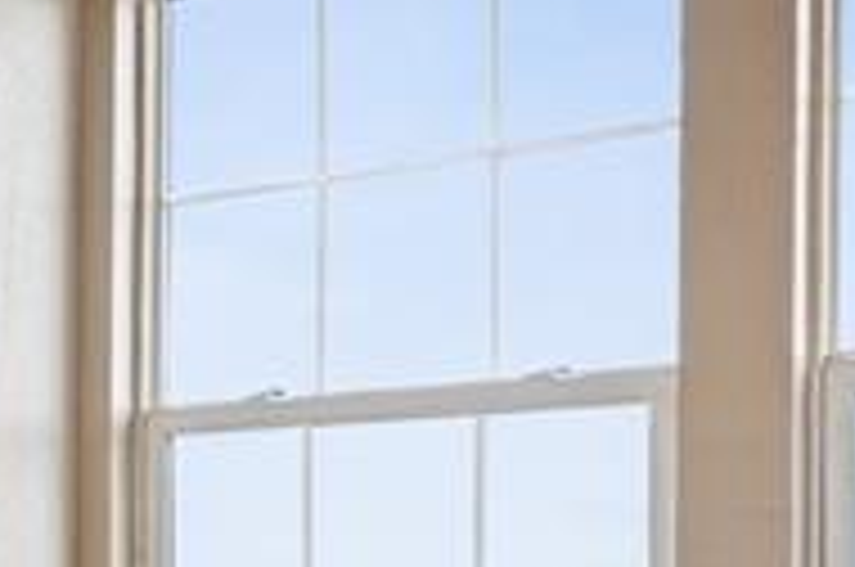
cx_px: 9
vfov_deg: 16.2
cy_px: 666
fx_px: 1920
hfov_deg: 24.0
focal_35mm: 81
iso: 100
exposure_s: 1/2.5
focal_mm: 15
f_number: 11
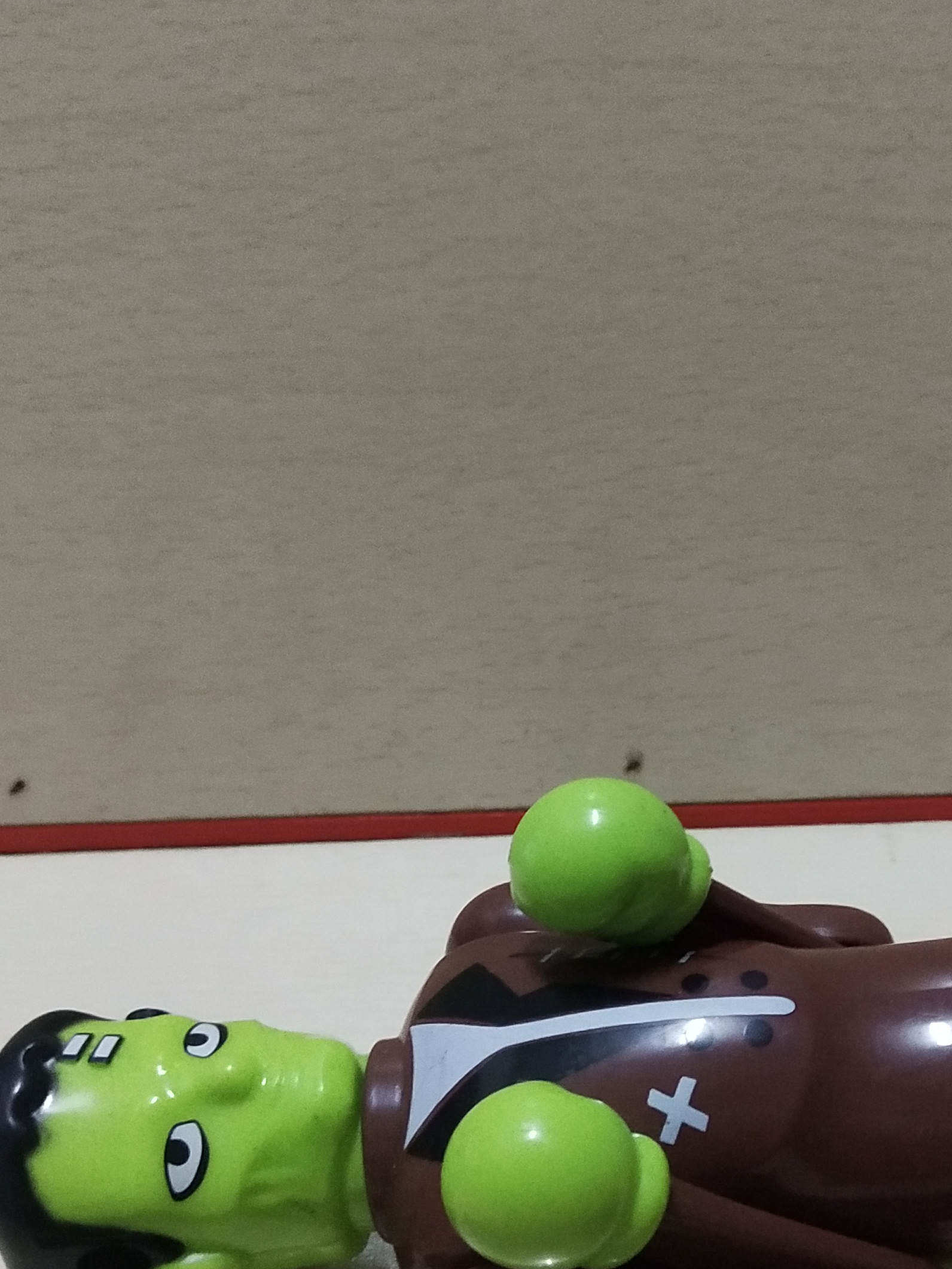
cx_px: 665
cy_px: 810
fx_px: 2090
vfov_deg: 33.6
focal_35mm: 57
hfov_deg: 25.5
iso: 717
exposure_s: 1/33.3
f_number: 1.8
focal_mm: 3.95
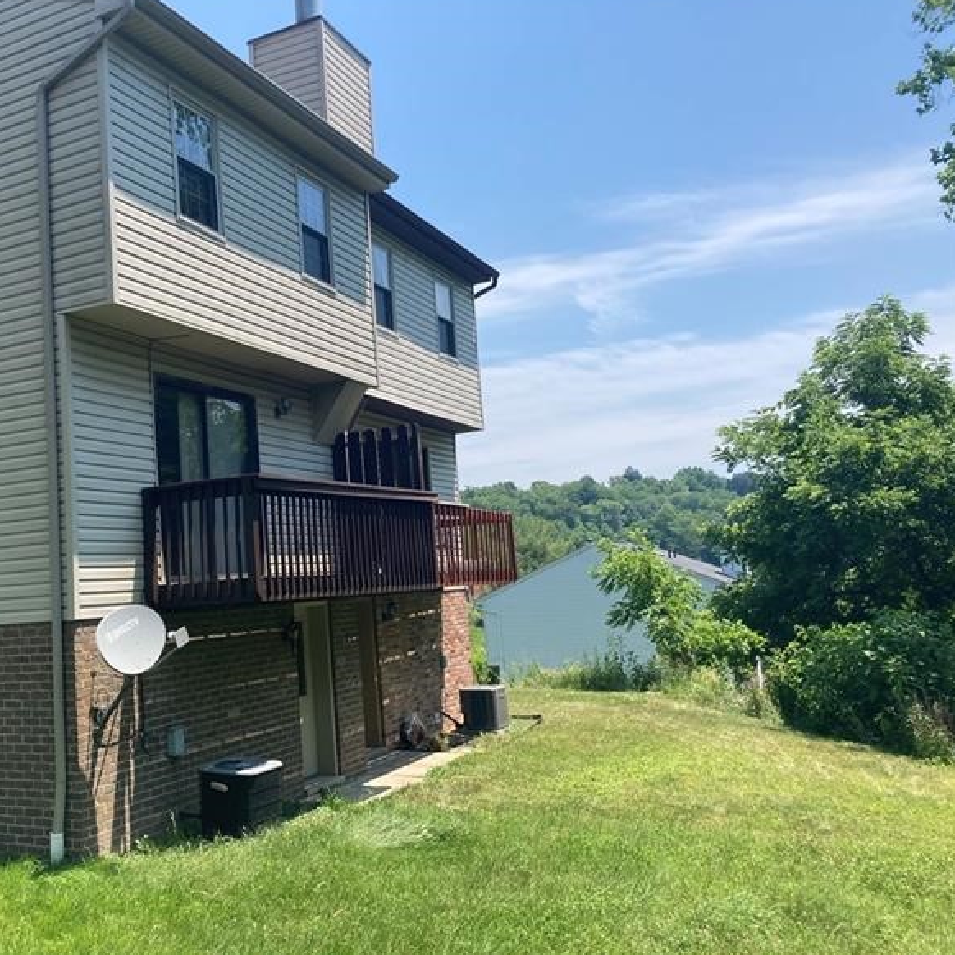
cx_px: 307
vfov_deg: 48.4
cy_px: 473
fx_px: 1061
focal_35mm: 34
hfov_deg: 47.5
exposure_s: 1/1453
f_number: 1.8
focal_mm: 3.99
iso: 20
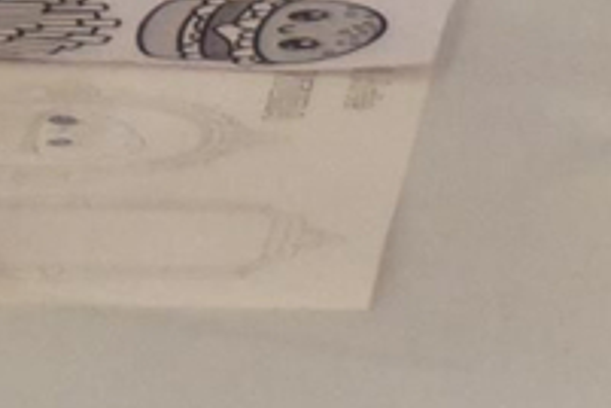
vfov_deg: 2.5
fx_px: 9436
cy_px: -566
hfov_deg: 3.7
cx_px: 951
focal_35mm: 556
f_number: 5.6
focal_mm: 70
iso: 4000
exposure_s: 1/320
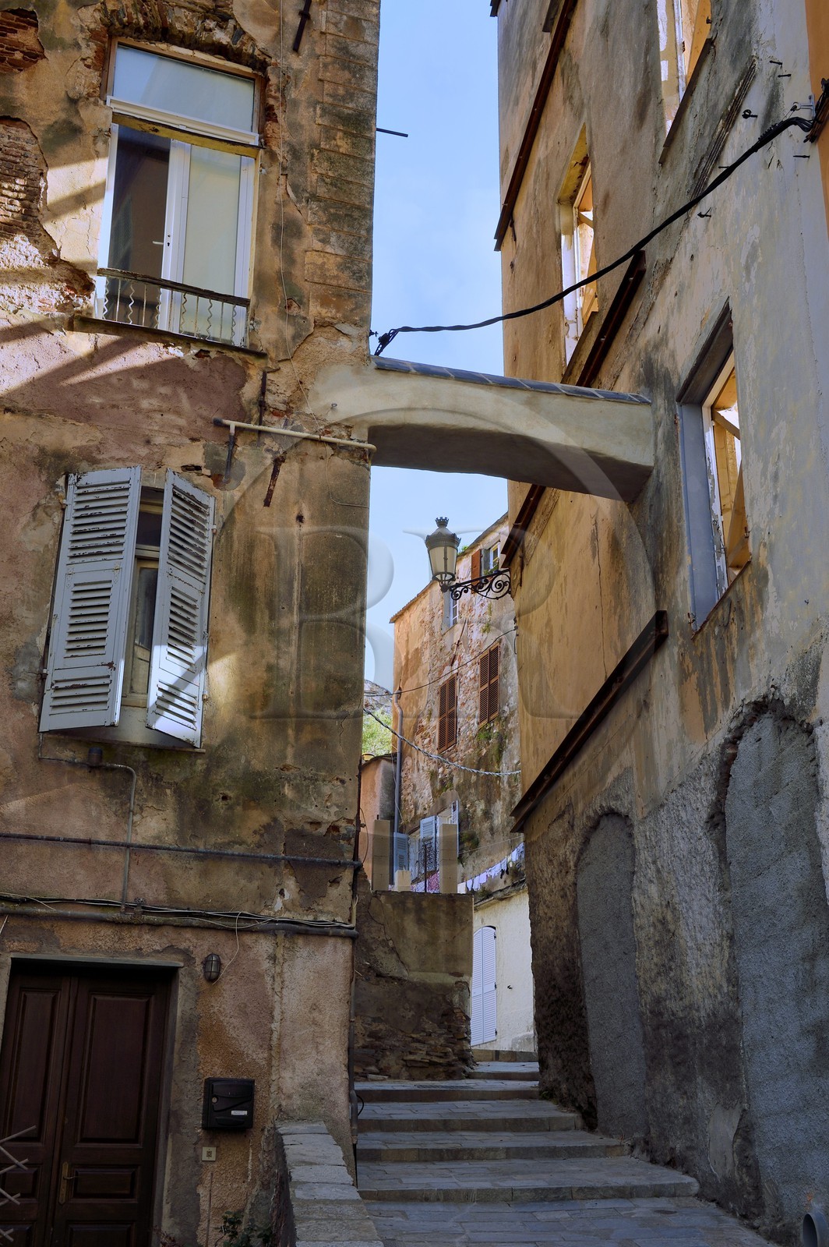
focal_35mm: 44
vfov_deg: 44.5
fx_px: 1522
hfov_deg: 30.5
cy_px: 624
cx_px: 414
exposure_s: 1/100
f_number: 13
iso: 200
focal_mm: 44
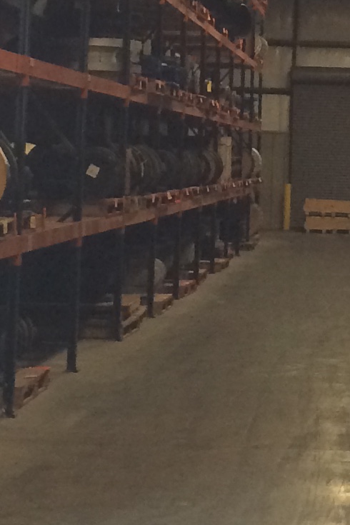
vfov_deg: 15.0
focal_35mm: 134
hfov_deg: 10.2
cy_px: -30
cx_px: 314
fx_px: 1954
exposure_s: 1/30
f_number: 2.2
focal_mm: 4.15
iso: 125
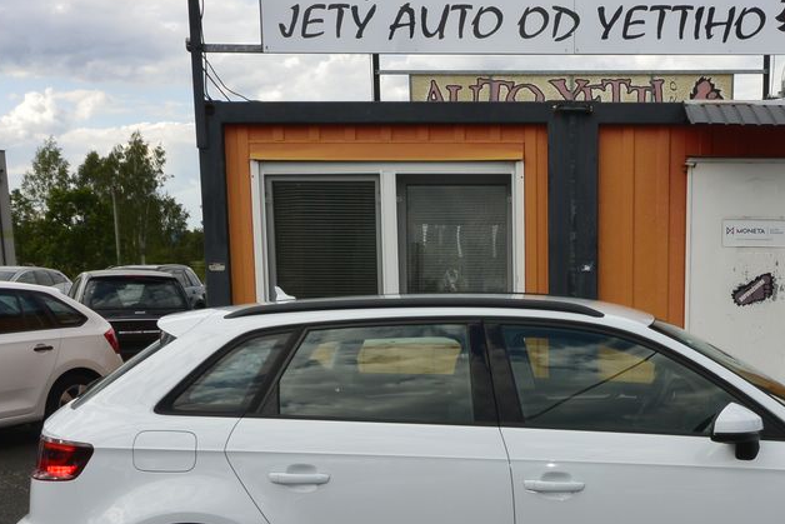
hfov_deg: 43.1
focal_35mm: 44
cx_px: 585
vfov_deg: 29.8
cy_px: 421
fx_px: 960
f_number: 8
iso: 160
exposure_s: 1/250
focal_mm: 10
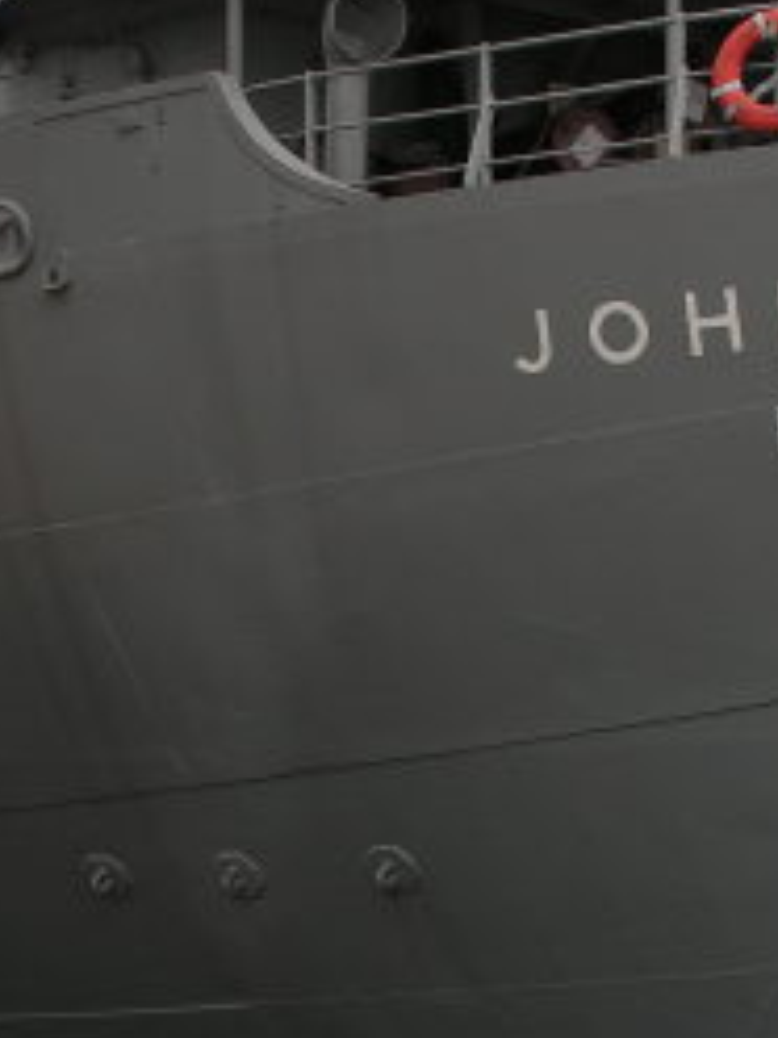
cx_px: 333
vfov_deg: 21.1
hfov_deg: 15.9
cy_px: 586
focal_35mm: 93
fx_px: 2787
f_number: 4.5
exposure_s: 1/92
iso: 50
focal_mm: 8.9
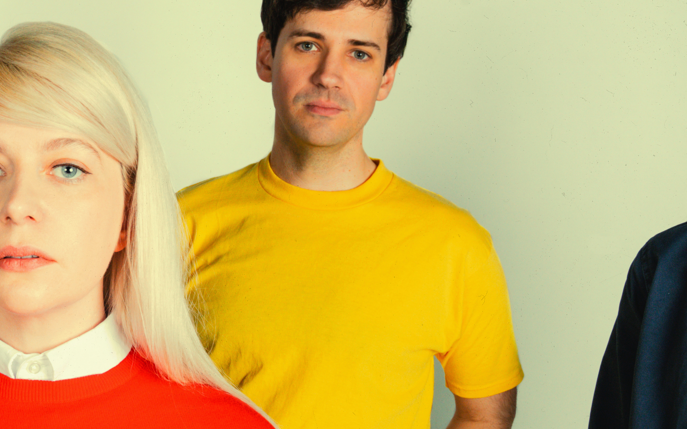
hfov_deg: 25.8
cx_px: 45
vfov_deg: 16.9
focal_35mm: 77
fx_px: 1442
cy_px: 240
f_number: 11
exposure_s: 1/160
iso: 500
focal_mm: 31
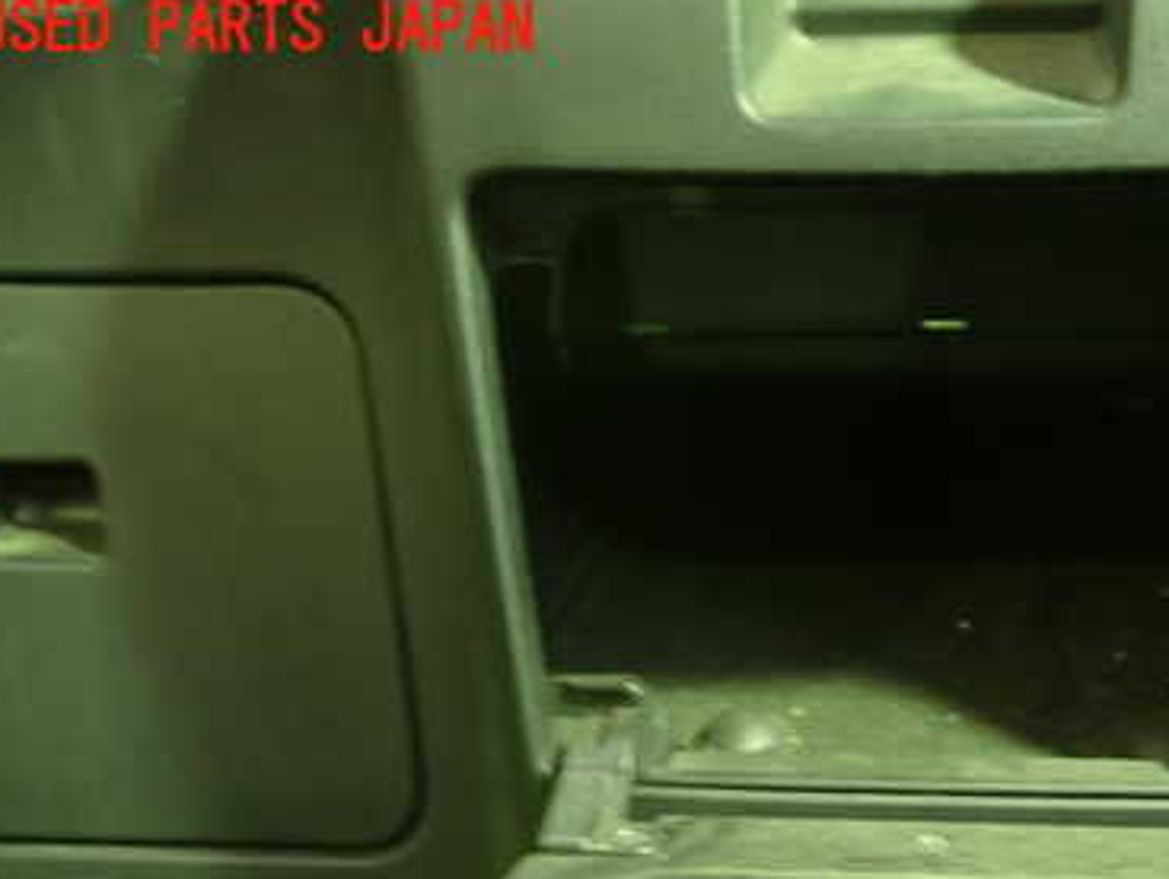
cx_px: 911
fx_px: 1656
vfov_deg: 29.0
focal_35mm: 49
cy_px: 707
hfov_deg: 37.7
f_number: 2.3
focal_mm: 5.4
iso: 800
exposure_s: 1/25
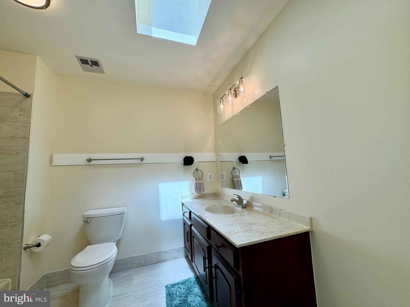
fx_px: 166
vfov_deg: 85.7
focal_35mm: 14
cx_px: 205
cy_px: 154
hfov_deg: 102.1
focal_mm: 2.22
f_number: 2.2
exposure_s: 1/234
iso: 40
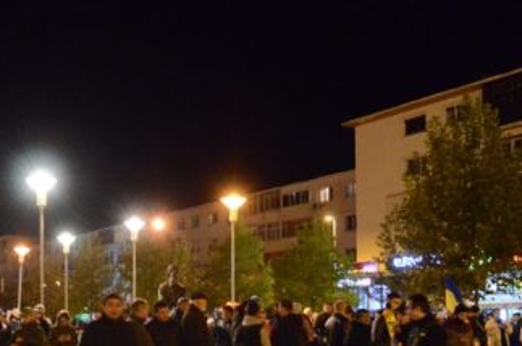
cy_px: 312
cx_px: 181
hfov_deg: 39.3
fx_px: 723
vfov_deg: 26.0
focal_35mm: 50
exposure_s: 1/40
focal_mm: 17
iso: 6400
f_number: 2.8
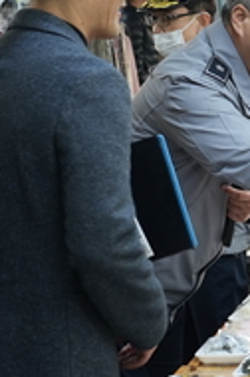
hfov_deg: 10.2
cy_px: 199
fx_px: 1390
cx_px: 270
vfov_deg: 15.4
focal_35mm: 133
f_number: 2.8
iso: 250
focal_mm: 24
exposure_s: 1/114
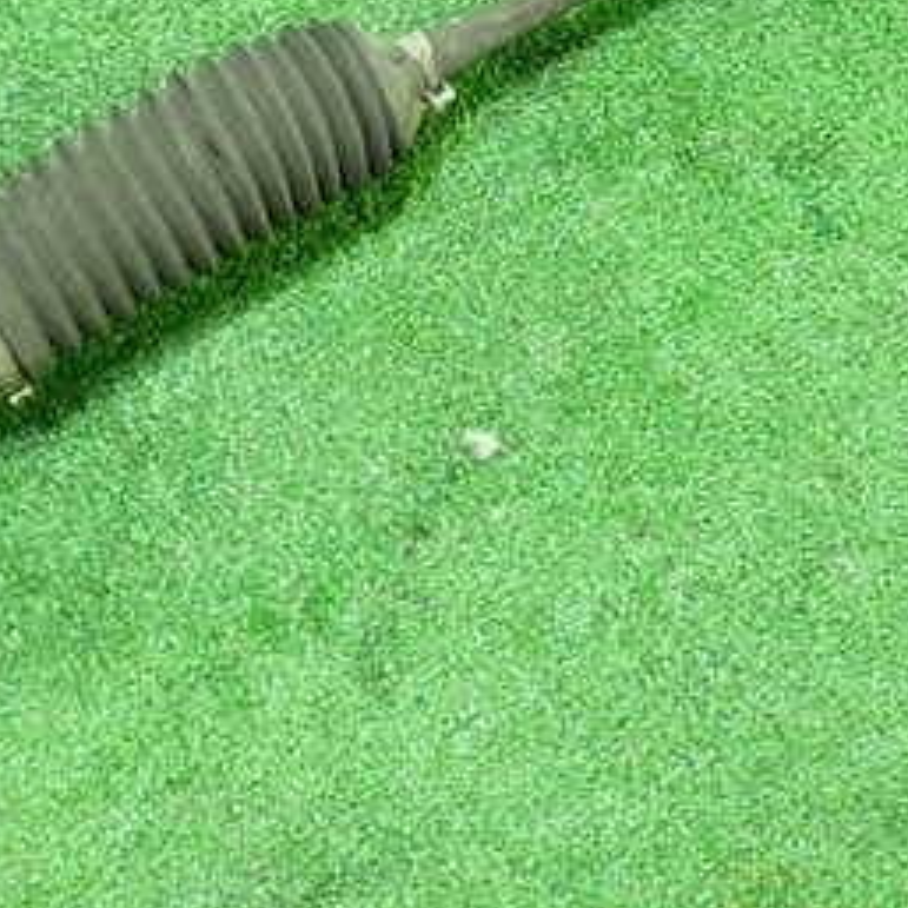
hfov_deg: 26.0
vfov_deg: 25.7
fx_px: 1959
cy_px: 205
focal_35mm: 66
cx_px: 346
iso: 800
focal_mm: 5.79
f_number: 2.4
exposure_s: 1/25
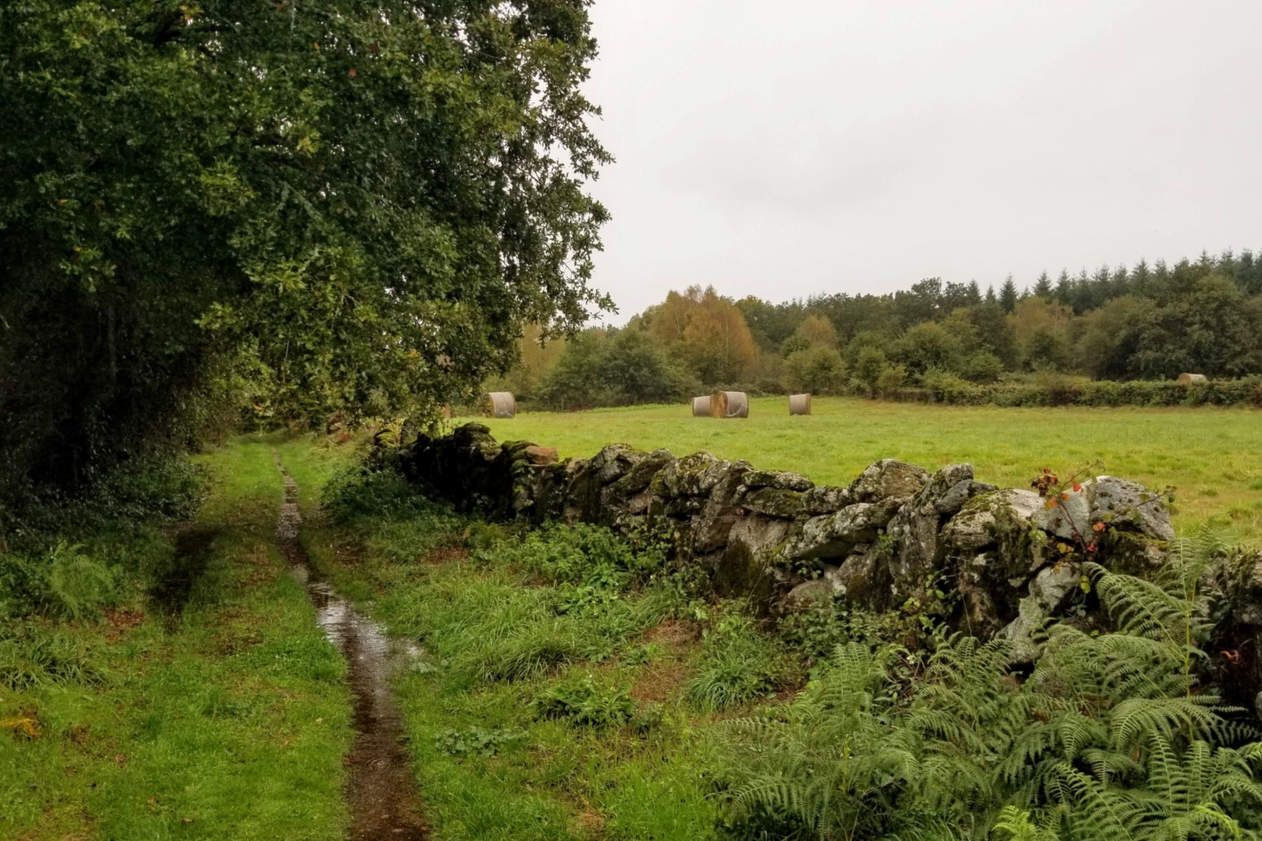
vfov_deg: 45.0
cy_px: 430
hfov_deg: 63.6
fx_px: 1016
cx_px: 599
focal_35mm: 29
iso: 50
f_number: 1.7
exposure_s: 1/203
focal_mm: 4.3
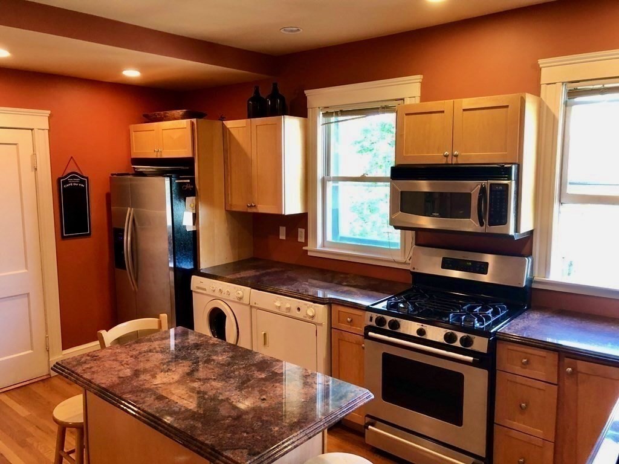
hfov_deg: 63.4
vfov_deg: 49.7
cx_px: 310
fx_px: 501
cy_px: 232
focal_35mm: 28
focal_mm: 4
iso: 40
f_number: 1.8
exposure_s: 1/15
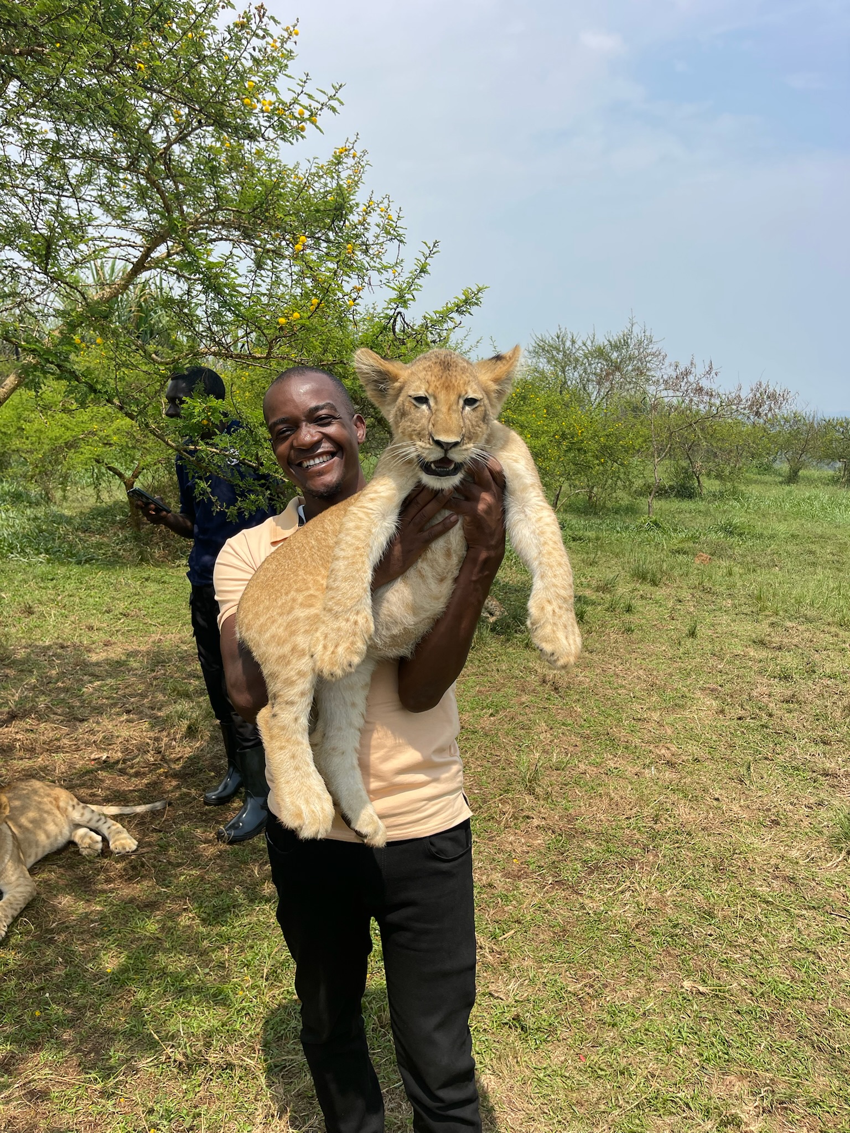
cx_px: 425
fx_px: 819
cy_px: 566
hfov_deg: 54.9
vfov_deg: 69.4
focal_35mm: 25
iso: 32
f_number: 1.6
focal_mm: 5.1
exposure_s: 1/3165
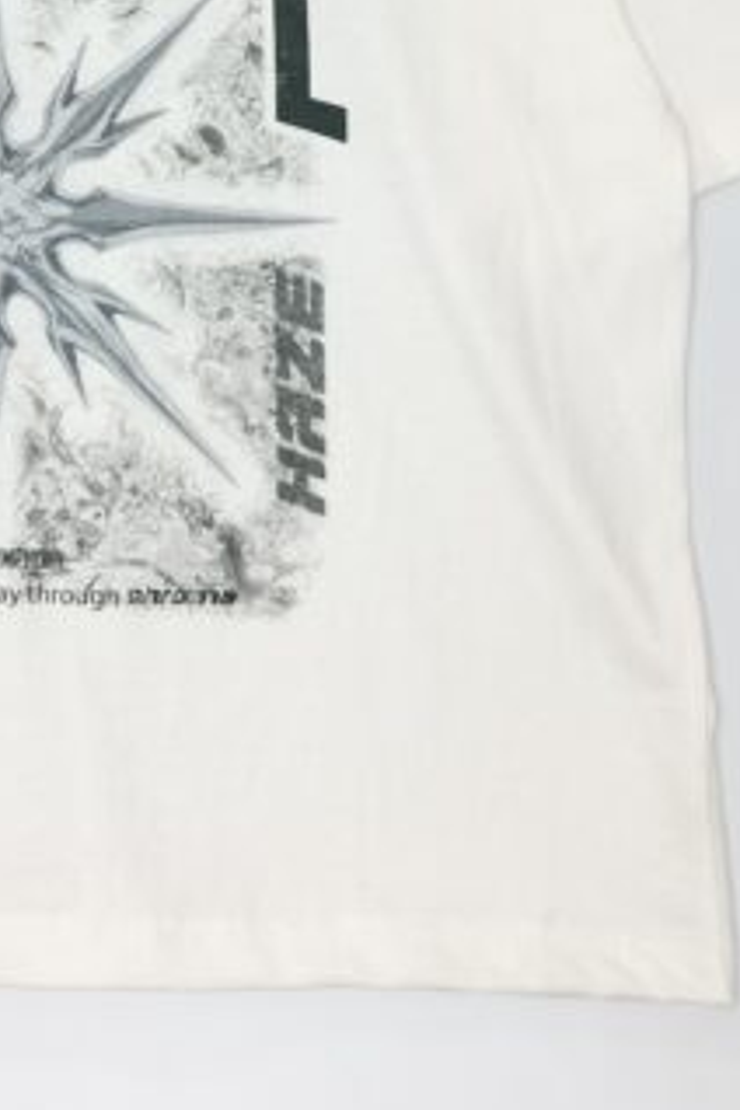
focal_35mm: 73
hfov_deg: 18.1
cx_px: -24
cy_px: 148
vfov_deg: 26.9
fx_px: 2251
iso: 100
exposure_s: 1/15
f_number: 1.8
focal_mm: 4.27
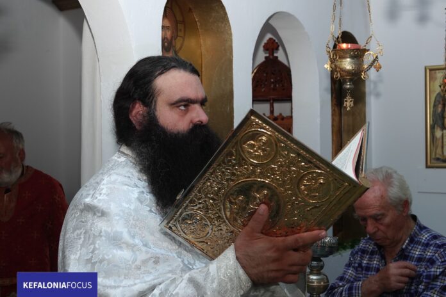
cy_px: 148
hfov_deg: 35.6
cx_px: 223
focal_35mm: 56
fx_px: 694
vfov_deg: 24.2
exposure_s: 1/60
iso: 400
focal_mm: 20.49
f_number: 3.2
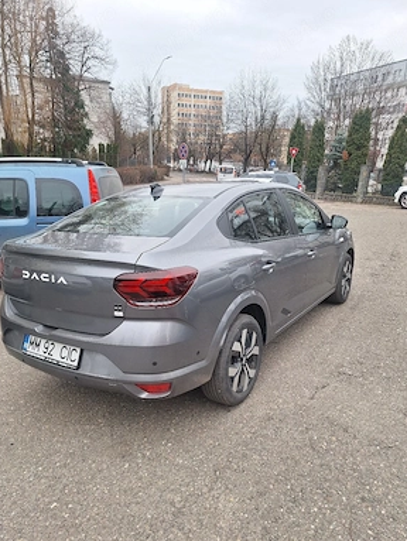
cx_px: 208
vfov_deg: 71.5
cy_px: 278
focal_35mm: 24
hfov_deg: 56.9
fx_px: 376
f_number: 1.8
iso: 40
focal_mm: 5.54
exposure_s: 1/115
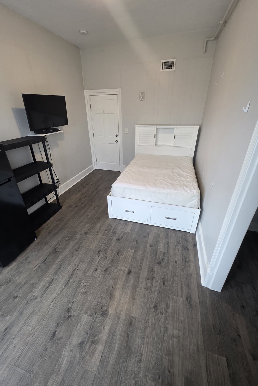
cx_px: 121
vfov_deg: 104.2
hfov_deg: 81.1
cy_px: 190
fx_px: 150
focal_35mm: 14
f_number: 1.9
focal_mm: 2.2
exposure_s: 1/60
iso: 250
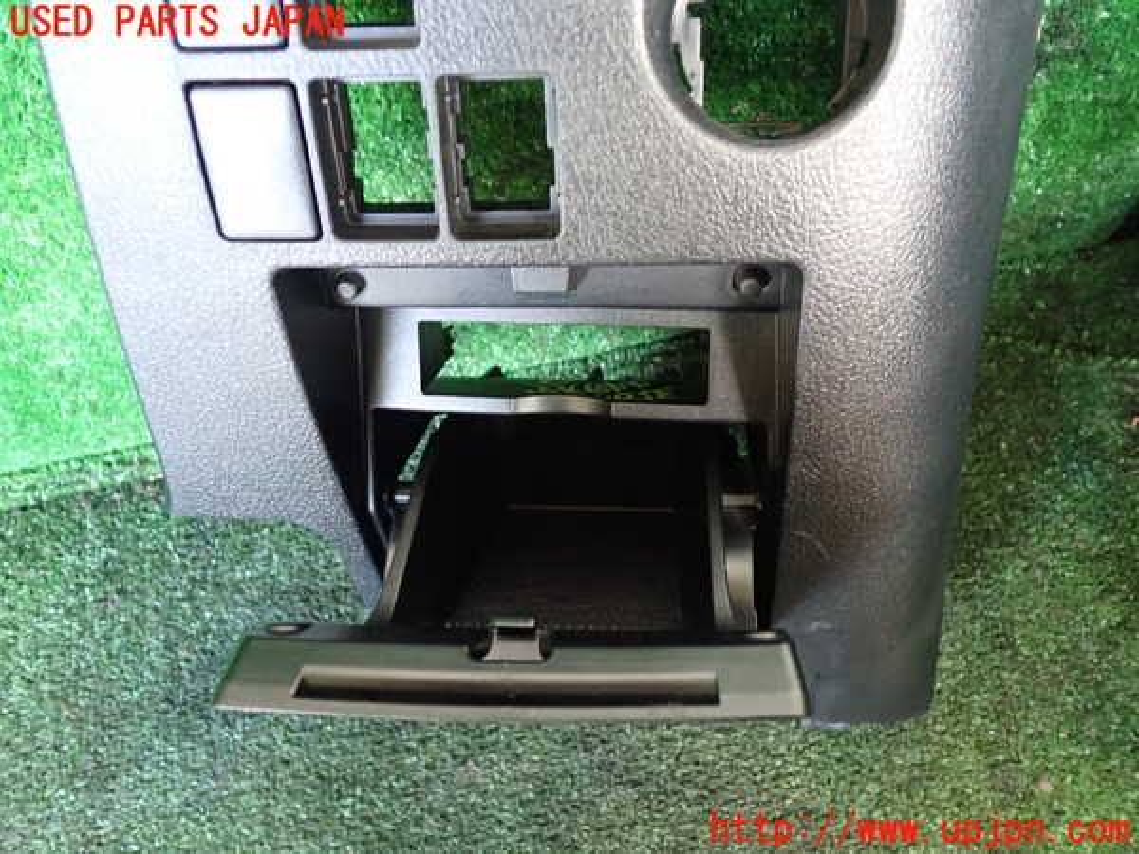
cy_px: 427
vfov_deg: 46.8
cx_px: 570
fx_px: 987
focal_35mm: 30
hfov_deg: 60.0
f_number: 2.3
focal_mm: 5.4
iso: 800
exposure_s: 1/25
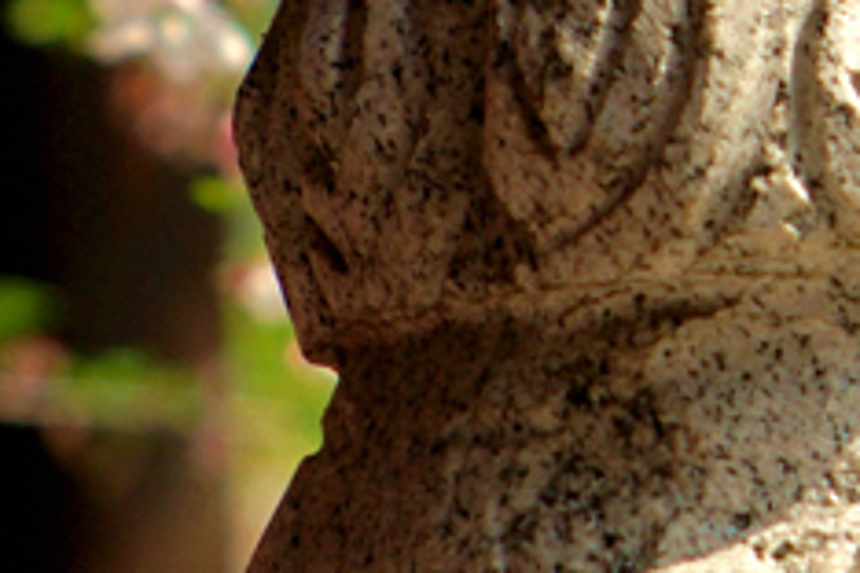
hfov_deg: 6.6
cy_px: -39
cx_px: 551
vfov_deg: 4.4
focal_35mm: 314
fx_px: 7501
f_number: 7.1
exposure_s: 1/320
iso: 100
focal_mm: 62
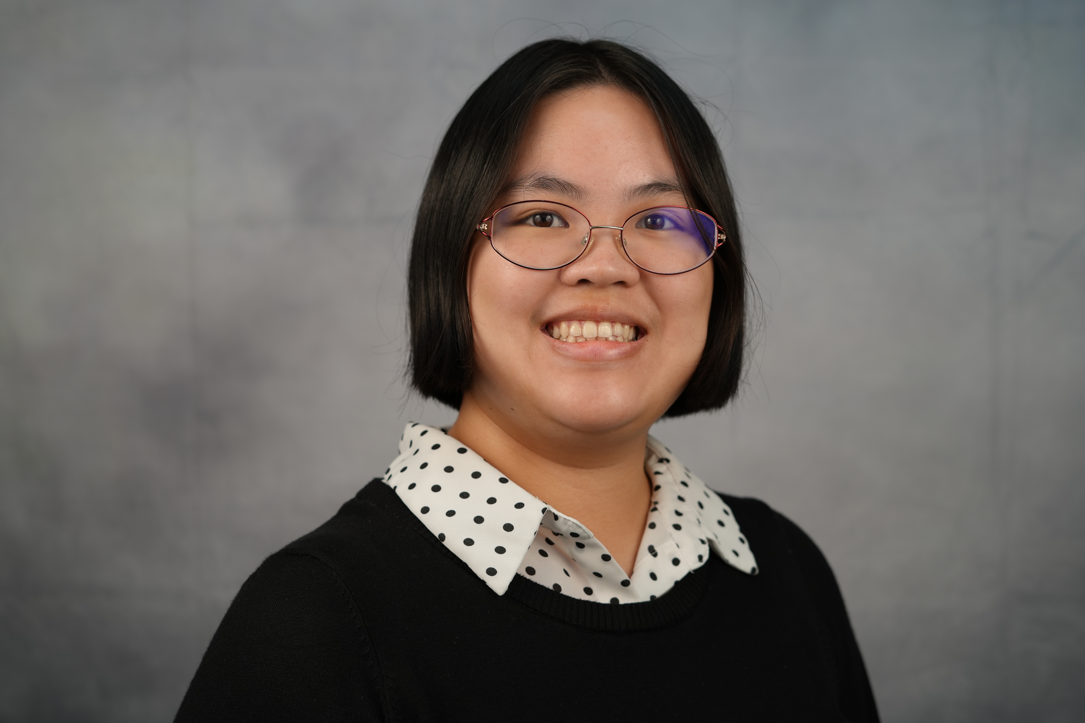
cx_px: 542
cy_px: 362
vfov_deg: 27.0
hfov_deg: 39.6
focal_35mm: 50
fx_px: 1507
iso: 250
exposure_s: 1/160
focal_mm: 50
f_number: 4
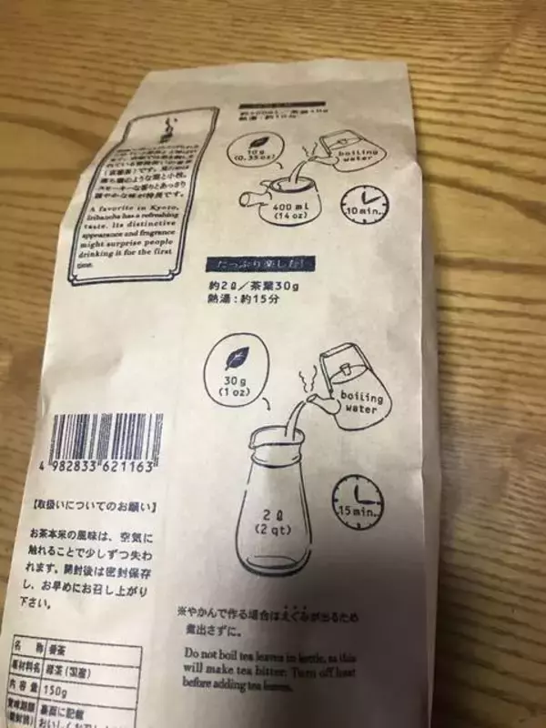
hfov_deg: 49.7
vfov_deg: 63.4
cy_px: 364
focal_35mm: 28
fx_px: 589
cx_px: 273
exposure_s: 1/15
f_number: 1.8
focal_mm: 3.99
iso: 40
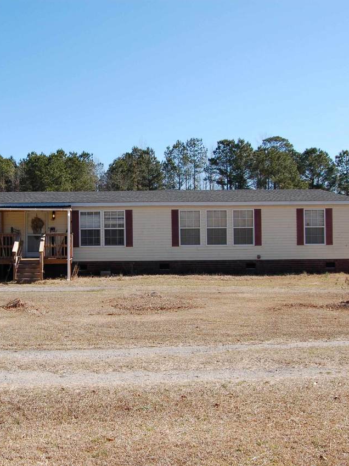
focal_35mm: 87
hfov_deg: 16.8
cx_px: 72
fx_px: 1170
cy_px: 233
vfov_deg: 22.5
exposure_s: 1/400
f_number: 10
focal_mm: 40
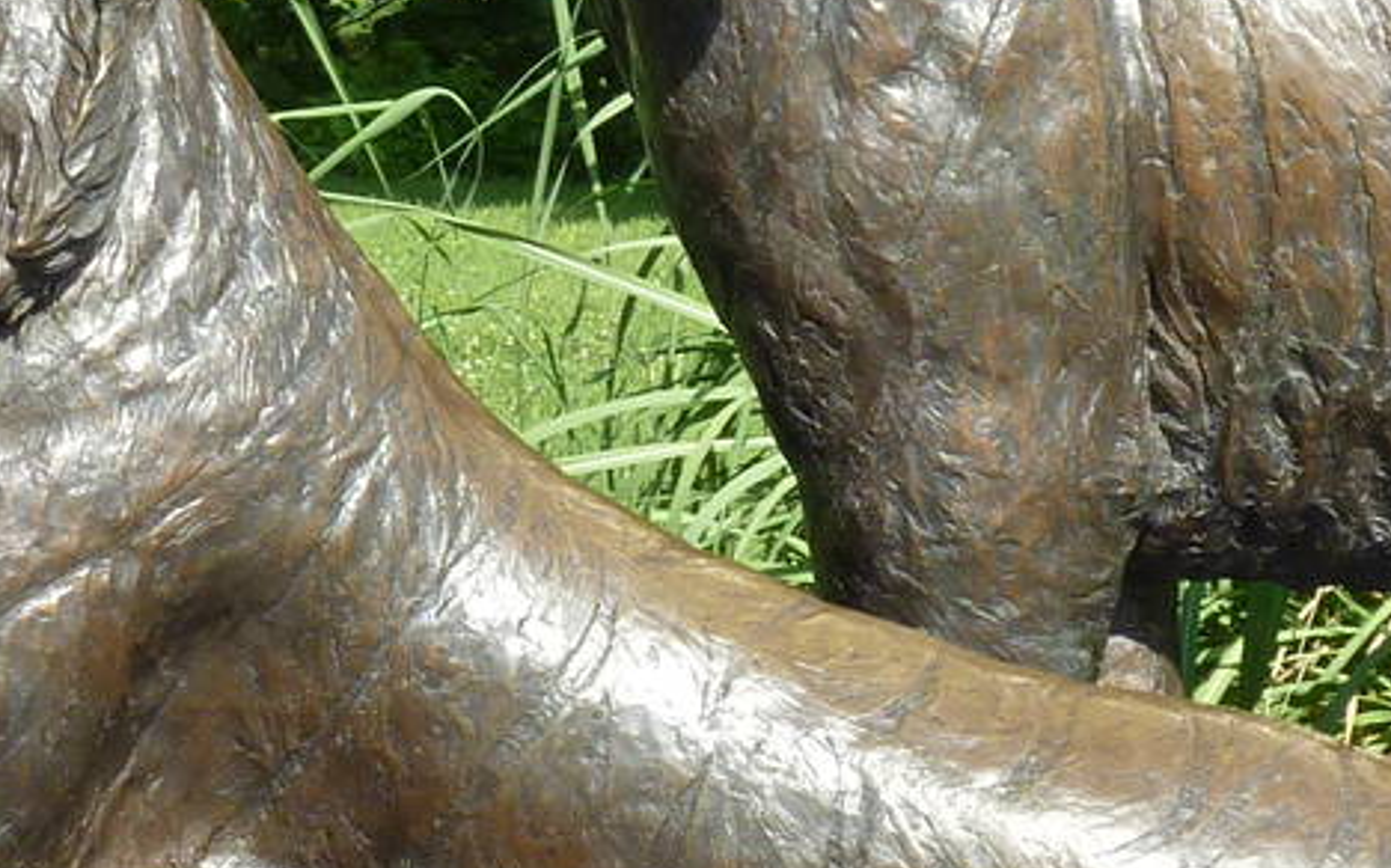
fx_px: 9208
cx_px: 1019
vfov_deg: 5.4
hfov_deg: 8.6
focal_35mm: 243
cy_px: 407
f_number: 4.1
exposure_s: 1/500
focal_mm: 11
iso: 125
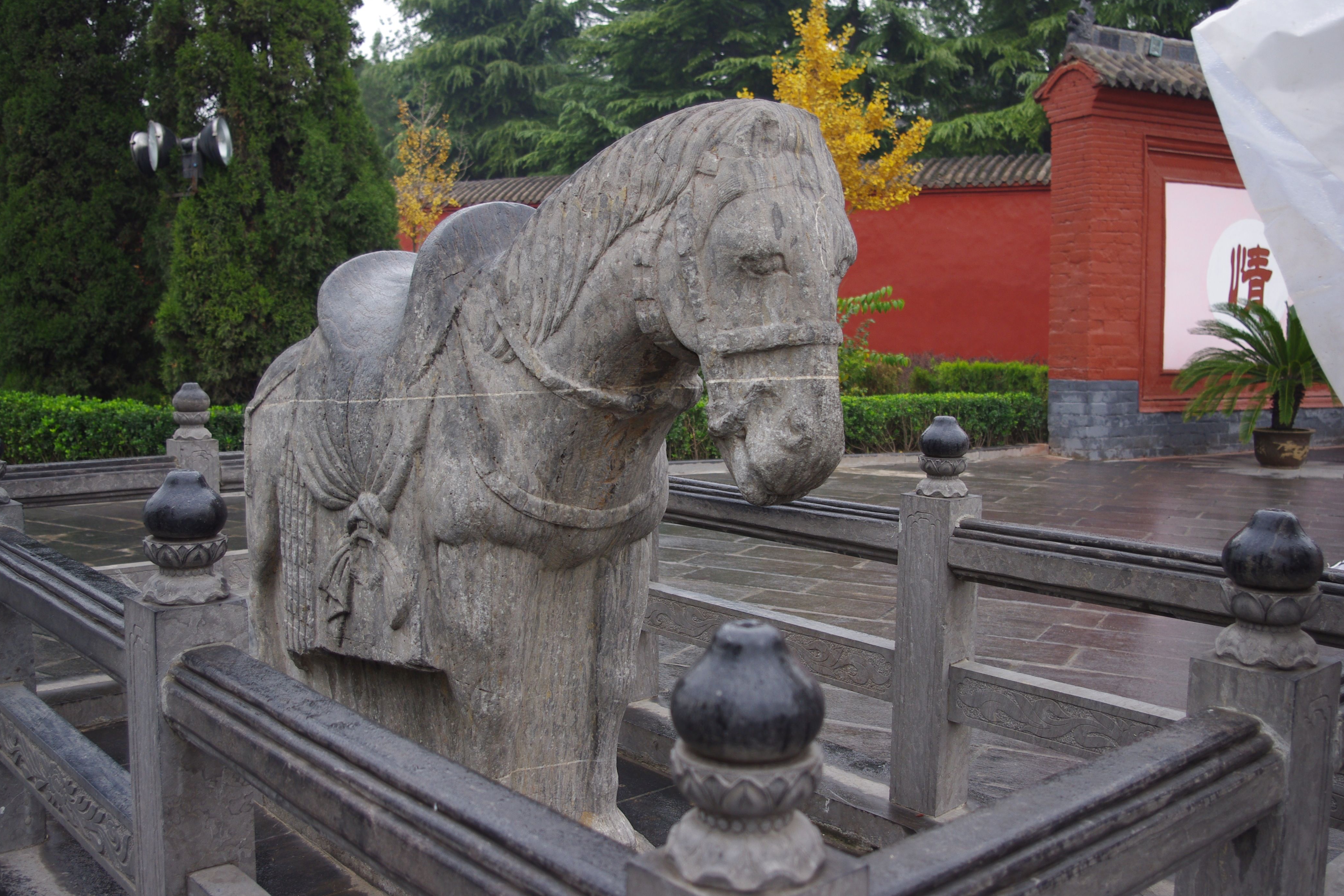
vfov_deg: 41.1
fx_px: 1195
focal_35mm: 32
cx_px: 687
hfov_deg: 58.7
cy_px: 452
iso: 200
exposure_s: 1/40
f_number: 4
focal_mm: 21.25
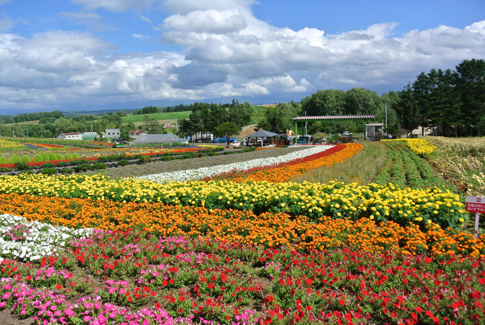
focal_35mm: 27
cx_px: 242
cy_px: 162
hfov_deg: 67.3
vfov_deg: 48.1
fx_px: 364
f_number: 5
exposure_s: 1/800
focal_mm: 10
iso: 100
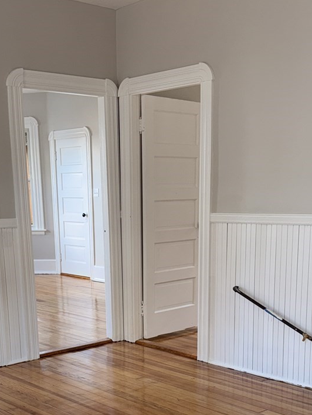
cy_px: 334
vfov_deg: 35.6
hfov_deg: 28.0
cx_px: 124
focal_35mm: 52
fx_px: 625
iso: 100
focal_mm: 6.76
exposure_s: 1/50
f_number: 1.78
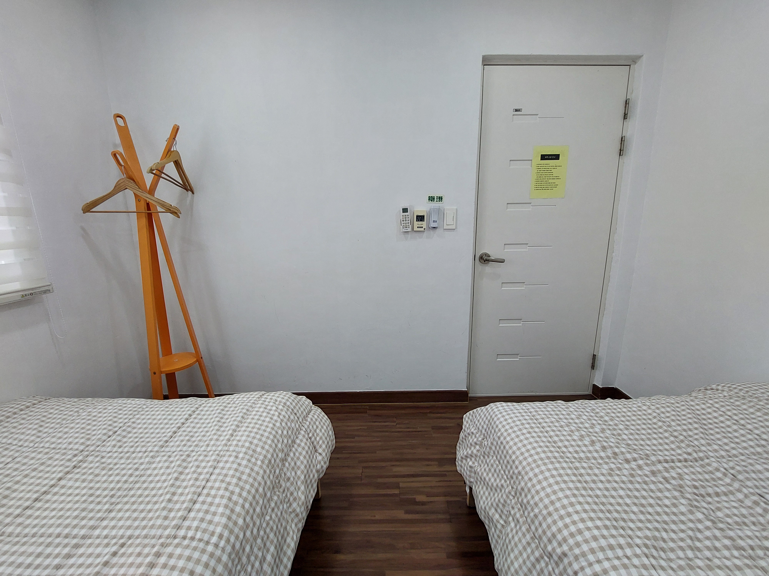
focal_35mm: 13
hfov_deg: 106.2
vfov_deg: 89.9
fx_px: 289
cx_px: 384
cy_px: 288
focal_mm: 1.74
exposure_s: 1/50
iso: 64
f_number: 2.2
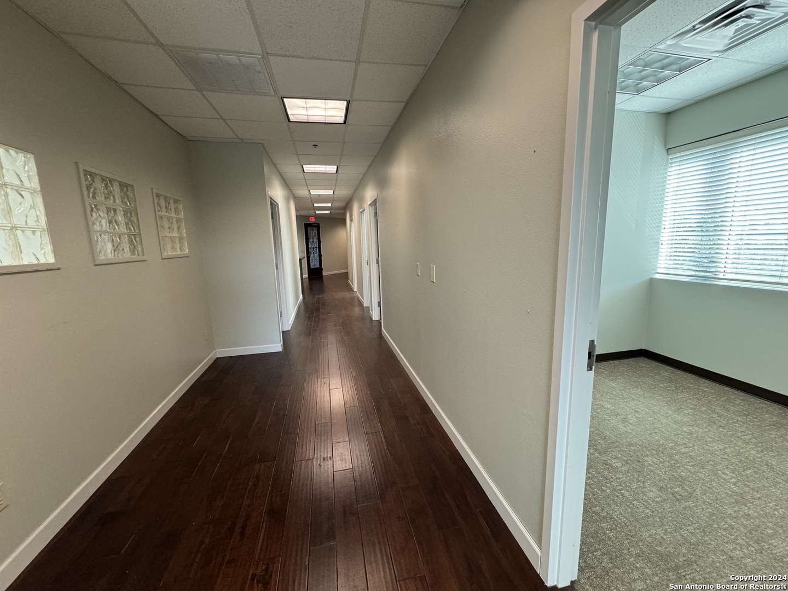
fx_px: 319
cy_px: 296
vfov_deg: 85.7
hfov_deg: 102.1
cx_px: 394
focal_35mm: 14
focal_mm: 2.22
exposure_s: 1/120
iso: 250
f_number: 2.2
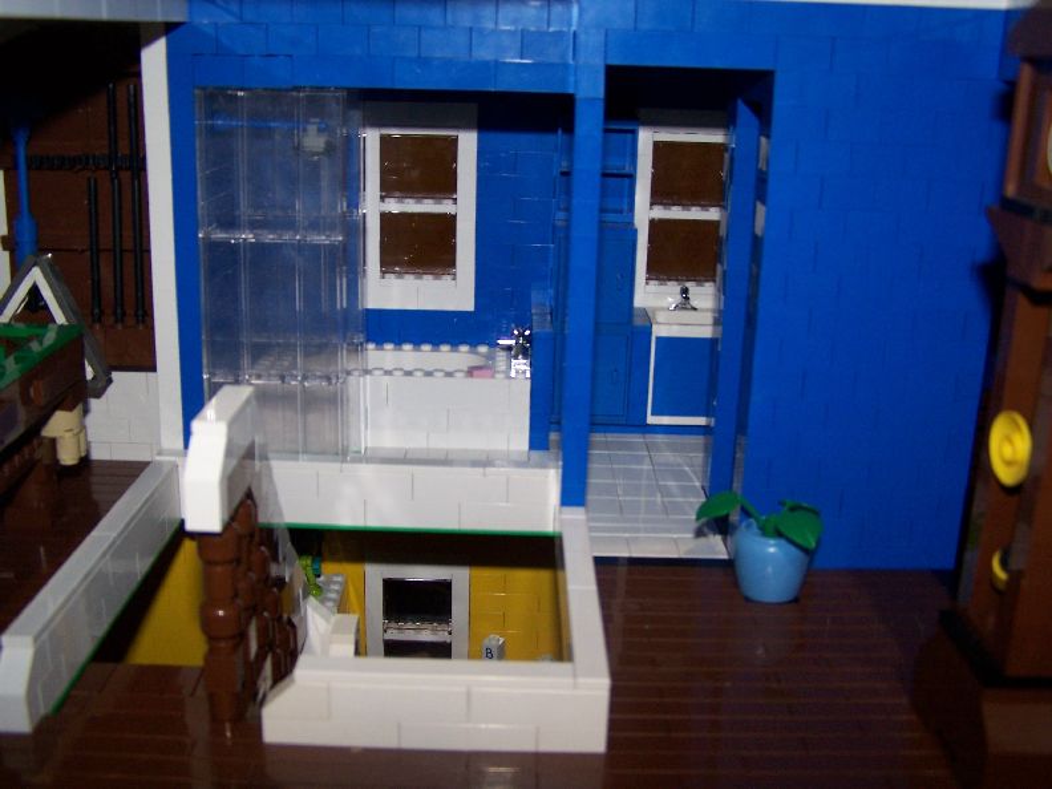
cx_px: 526
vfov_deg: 37.7
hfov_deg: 49.0
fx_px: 1155
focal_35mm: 38
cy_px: 394
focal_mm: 6.3
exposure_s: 1/60
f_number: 2.8
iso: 140
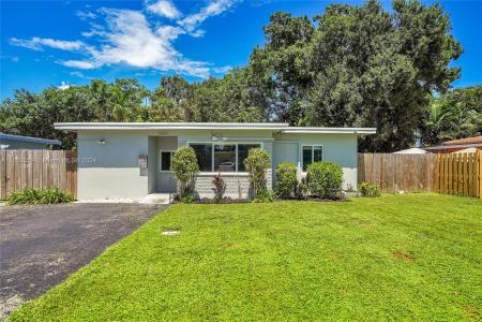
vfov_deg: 59.5
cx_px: 241
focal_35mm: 21
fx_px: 281
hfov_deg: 81.2
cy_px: 161
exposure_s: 1/800
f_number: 8
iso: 400
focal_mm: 21
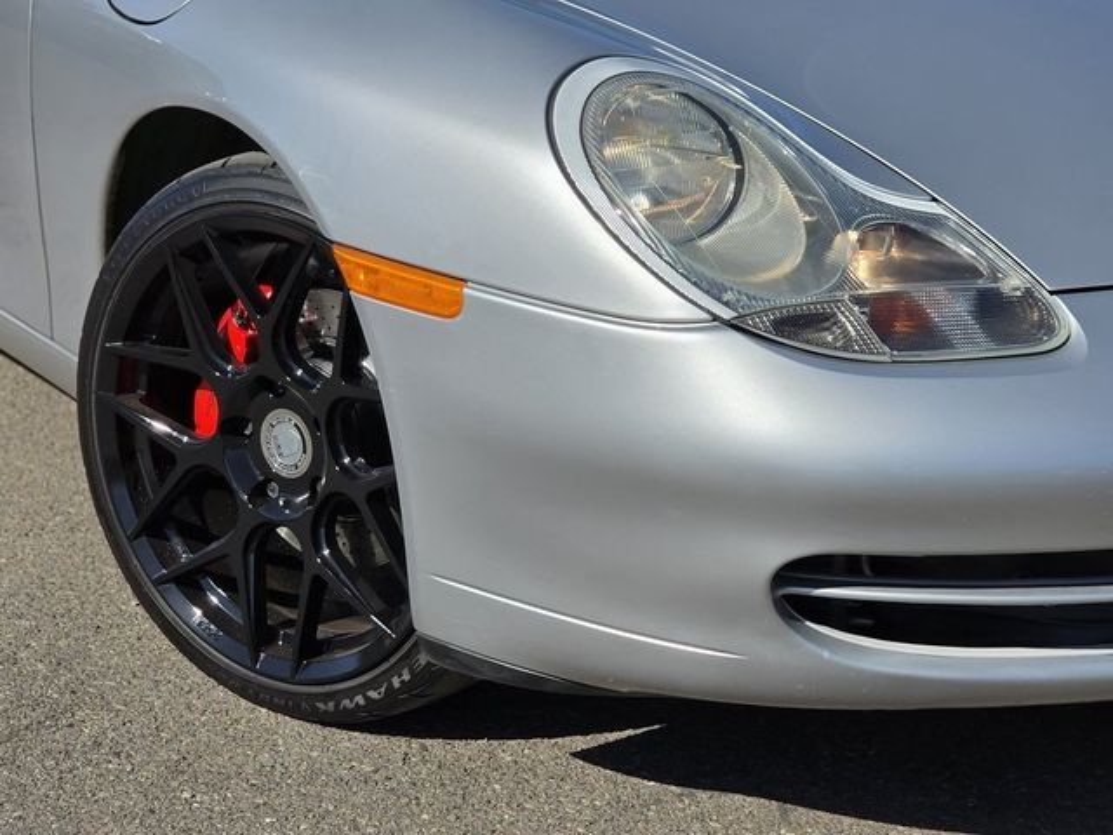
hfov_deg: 20.4
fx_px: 3087
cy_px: 418
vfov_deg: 15.4
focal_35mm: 96
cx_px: 556
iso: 50
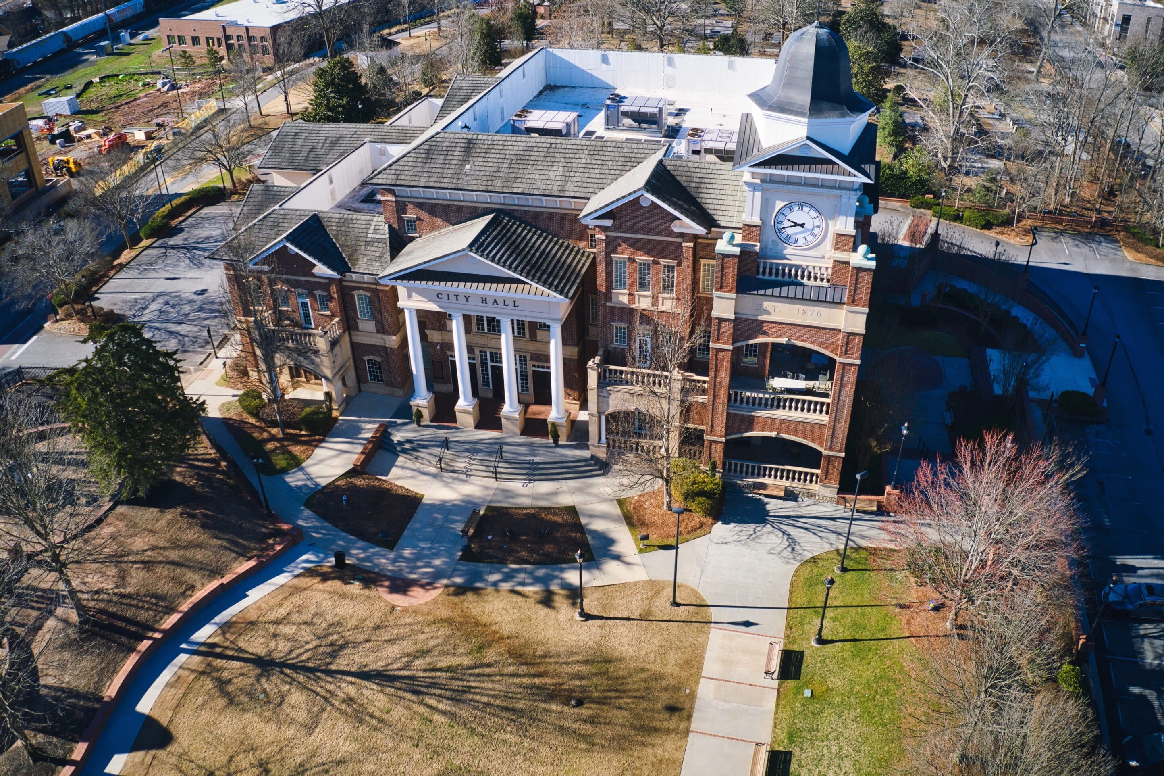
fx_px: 905
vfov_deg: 46.4
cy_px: 388
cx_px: 582
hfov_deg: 65.5
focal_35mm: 28
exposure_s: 1/240
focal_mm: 10.3
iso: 100
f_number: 5
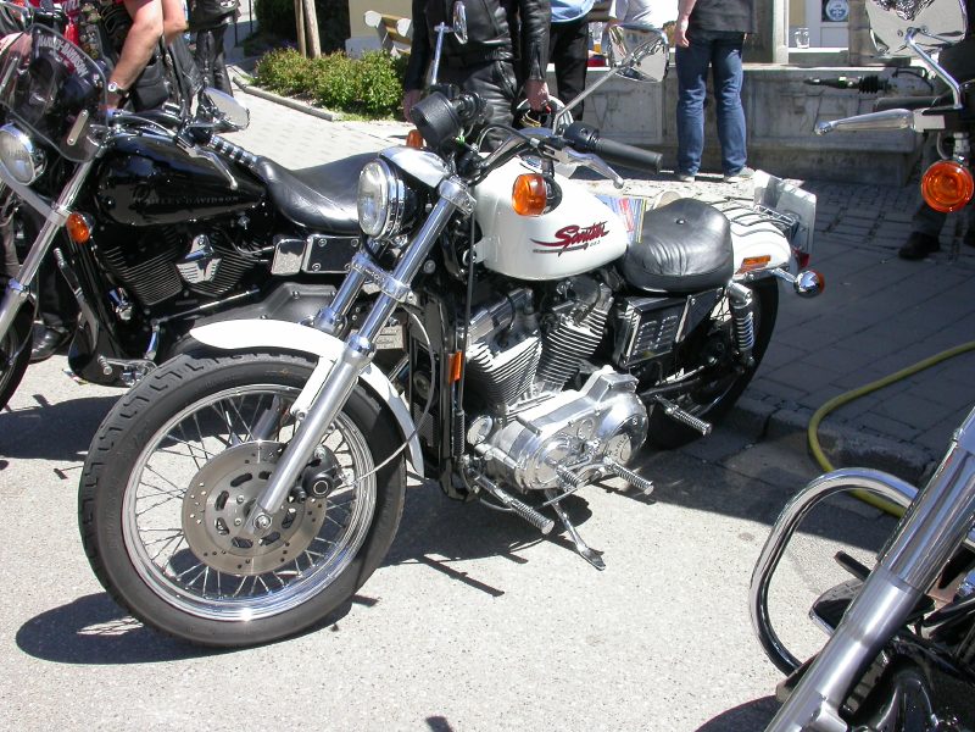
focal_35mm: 38
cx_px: 488
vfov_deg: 37.7
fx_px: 1070
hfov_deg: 49.0
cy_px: 366
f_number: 6
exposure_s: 1/198
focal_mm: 8
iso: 100
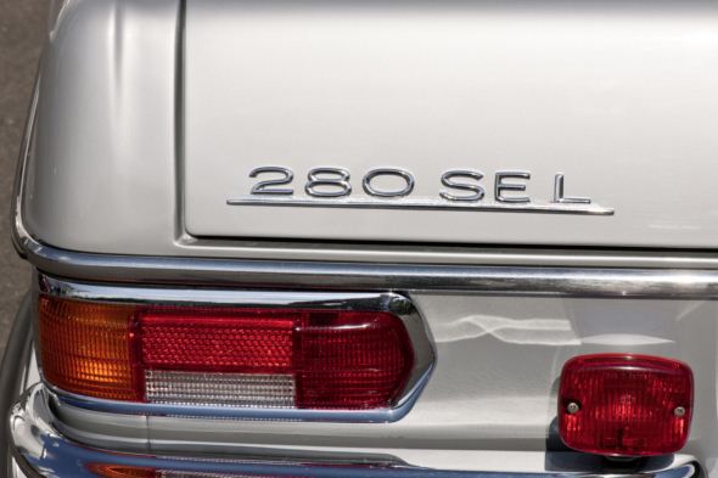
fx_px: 2093
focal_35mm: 105
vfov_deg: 13.0
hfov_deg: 19.5
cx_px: 359
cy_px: 239
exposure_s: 1/200
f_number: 16
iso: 100
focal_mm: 105
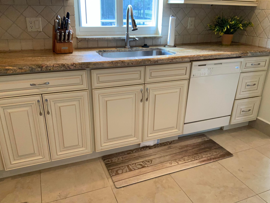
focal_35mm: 30
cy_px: 105
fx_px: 234
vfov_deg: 46.8
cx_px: 139
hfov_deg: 60.0
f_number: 1.8
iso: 80
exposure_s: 1/60
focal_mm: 3
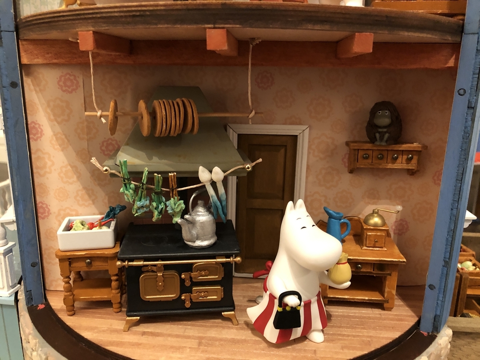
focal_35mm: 28
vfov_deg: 49.7
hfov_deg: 63.4
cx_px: 240
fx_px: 388
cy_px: 180
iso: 100
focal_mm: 3.99
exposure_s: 1/5
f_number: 1.8
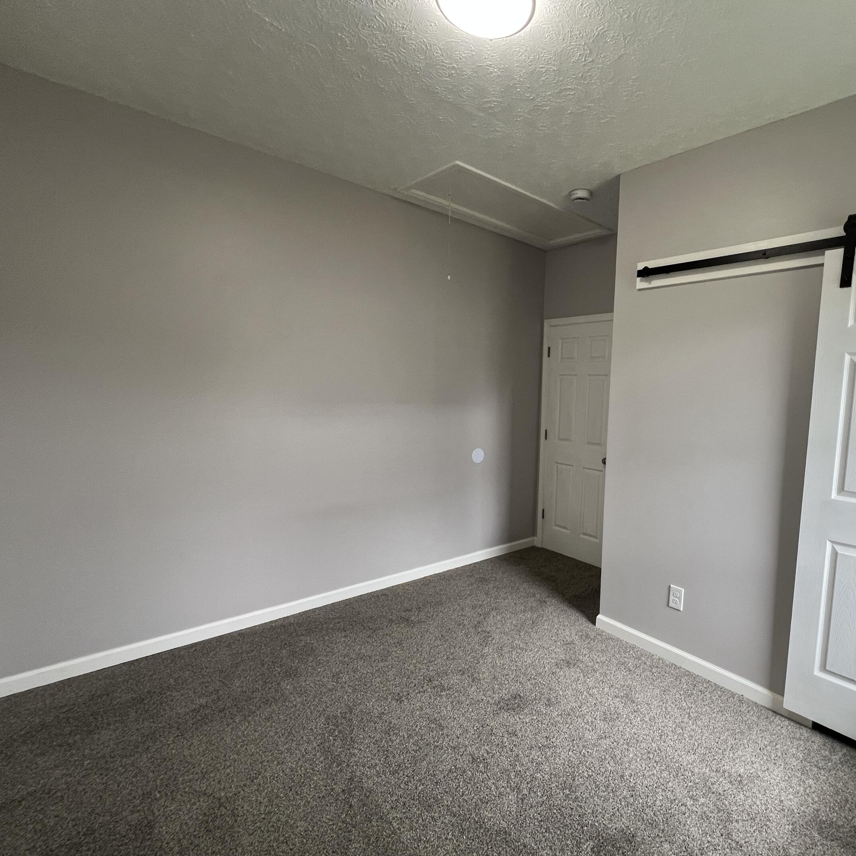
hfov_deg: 85.6
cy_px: 442
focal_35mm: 16
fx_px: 448
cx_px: 539
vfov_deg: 87.4
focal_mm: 1.57
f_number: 1.8
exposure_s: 1/120
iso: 200
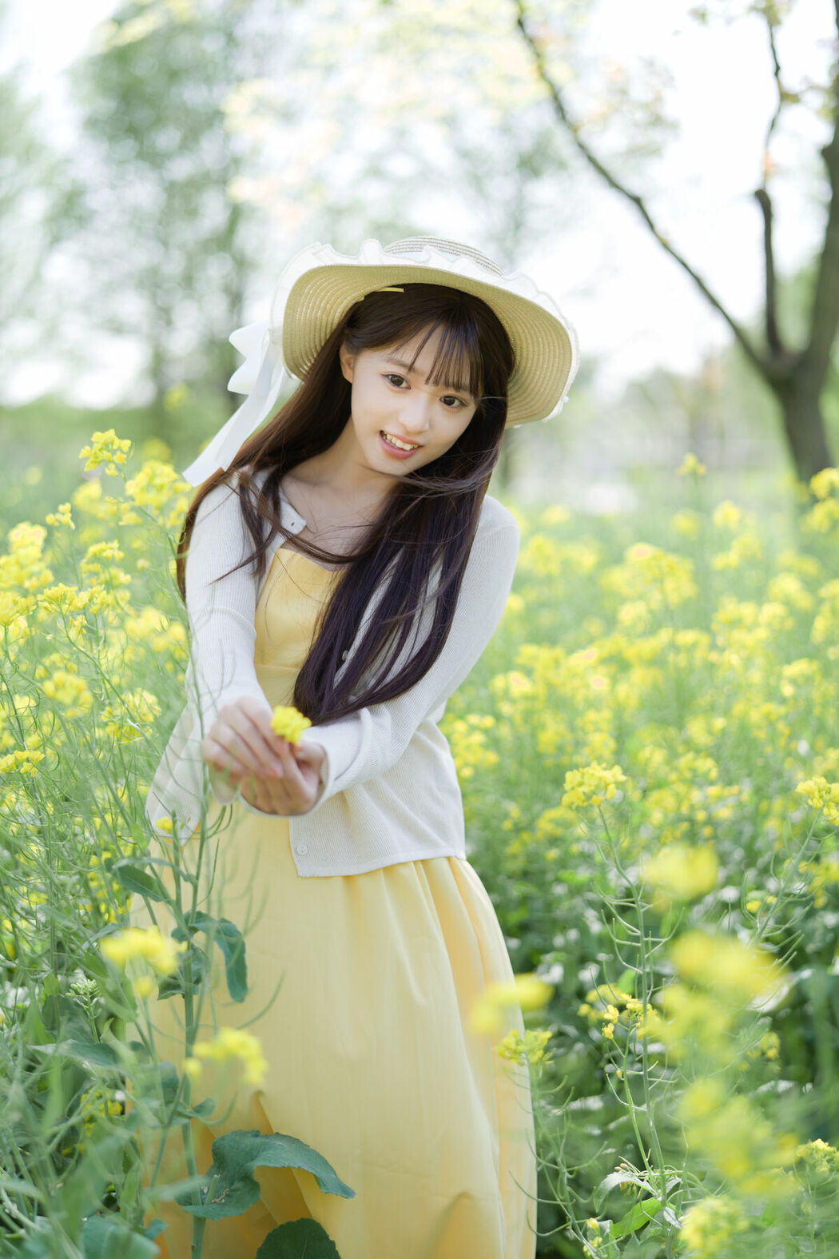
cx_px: 420
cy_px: 630
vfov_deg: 39.6
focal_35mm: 50
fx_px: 1748
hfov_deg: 27.0
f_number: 1.4
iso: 80
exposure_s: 1/1000
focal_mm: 50
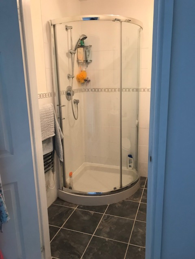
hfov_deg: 49.7
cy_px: 130
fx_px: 210
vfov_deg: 63.4
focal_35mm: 28
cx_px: 98
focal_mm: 3.99
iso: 40
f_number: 1.8
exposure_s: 1/17
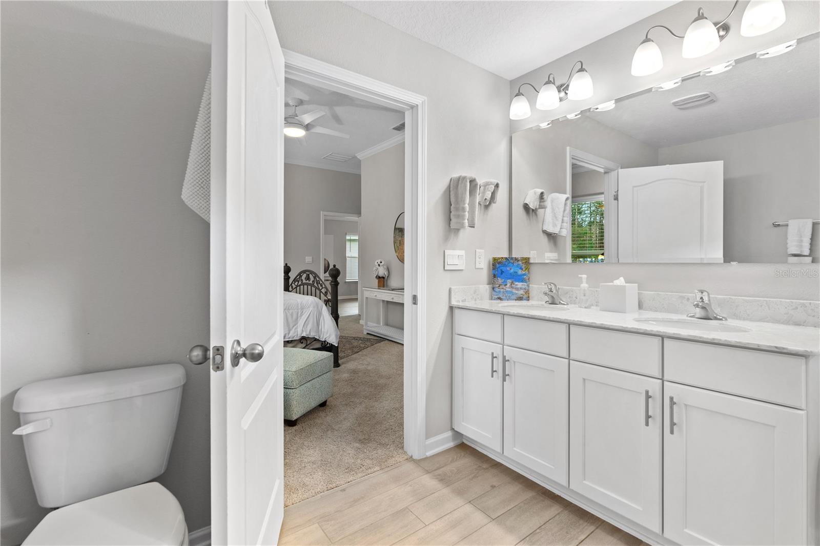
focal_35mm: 16
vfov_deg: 73.7
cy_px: 273
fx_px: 364
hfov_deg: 96.7
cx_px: 410
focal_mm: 16
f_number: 8
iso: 400
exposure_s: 1/3
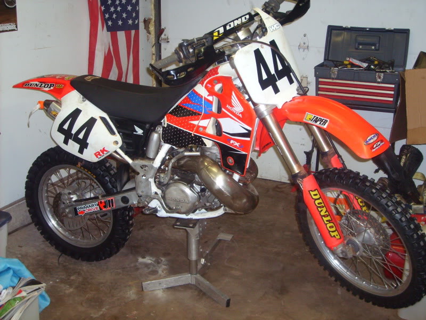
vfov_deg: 33.6
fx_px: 529
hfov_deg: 43.9
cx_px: 213
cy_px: 160
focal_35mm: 43
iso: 160
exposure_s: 1/45
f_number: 3
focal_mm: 7.2
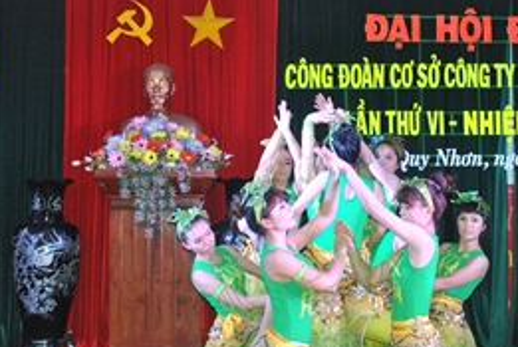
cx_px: 335
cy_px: 136
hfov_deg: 32.1
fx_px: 894
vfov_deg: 22.0
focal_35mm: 62
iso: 800
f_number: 5.6
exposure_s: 1/50
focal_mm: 24
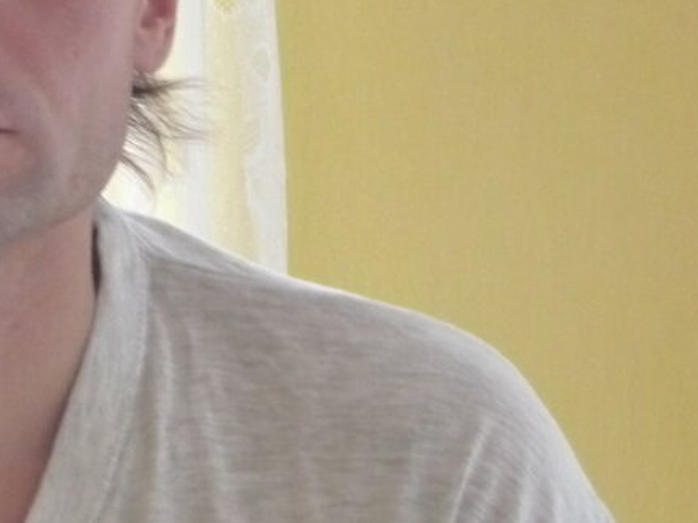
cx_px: -19
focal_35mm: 312
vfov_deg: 4.8
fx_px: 6289
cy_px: 277
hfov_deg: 6.3
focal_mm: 19.1
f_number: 4.7
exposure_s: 1/6
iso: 800
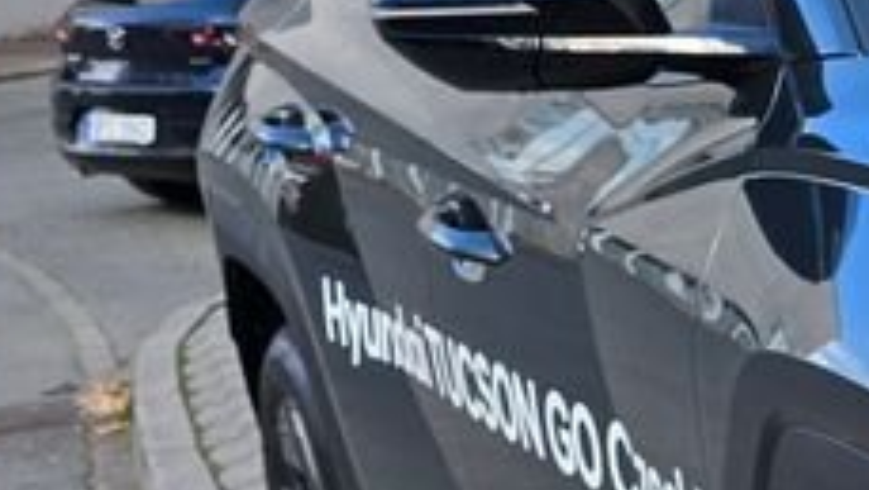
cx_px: 1586
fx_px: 2582
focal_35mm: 112
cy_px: 406
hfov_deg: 16.0
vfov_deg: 10.8
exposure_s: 1/206
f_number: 1.7
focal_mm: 6.3
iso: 12
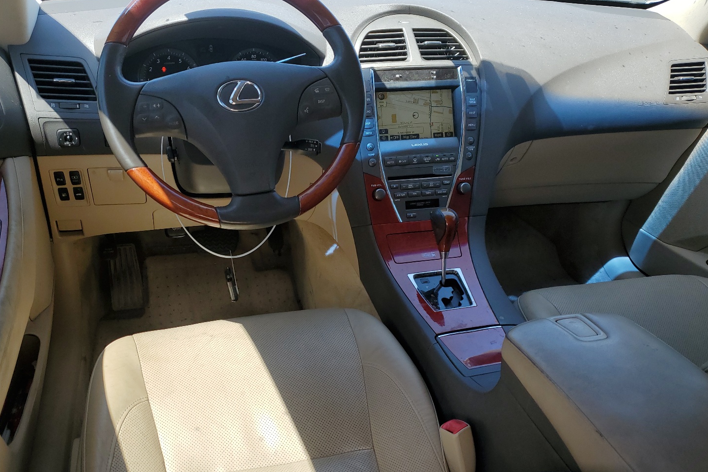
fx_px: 590
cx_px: 327
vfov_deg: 43.5
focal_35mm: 30
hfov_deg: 61.9
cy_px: 259
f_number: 1.5
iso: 50
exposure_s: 1/556
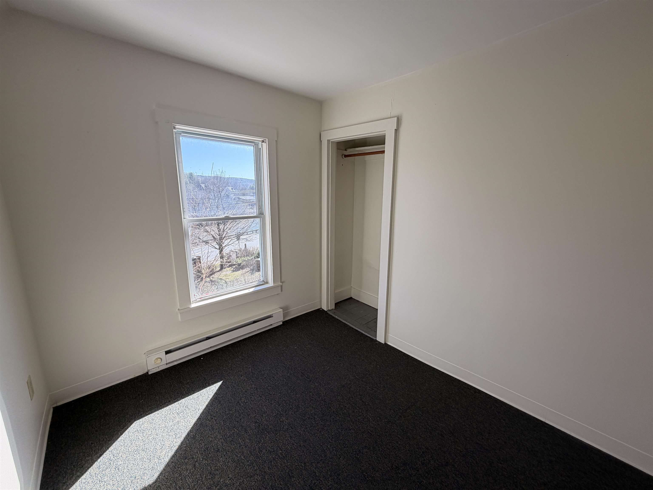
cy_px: 245
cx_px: 326
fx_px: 264
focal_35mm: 14
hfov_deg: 102.1
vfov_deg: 85.7
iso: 50
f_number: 2.2
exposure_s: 1/222
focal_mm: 2.22
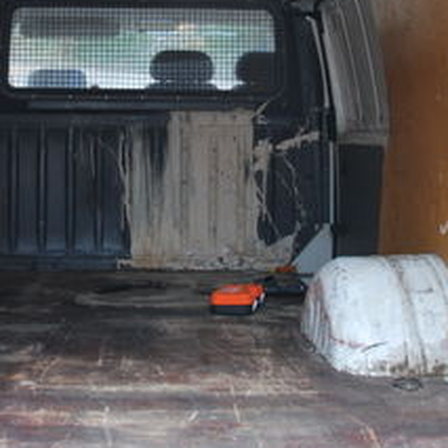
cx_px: 200
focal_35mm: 69
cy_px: 82
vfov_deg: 24.6
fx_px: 1010
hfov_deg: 25.0
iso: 200
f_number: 3.5
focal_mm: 18
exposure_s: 1/40
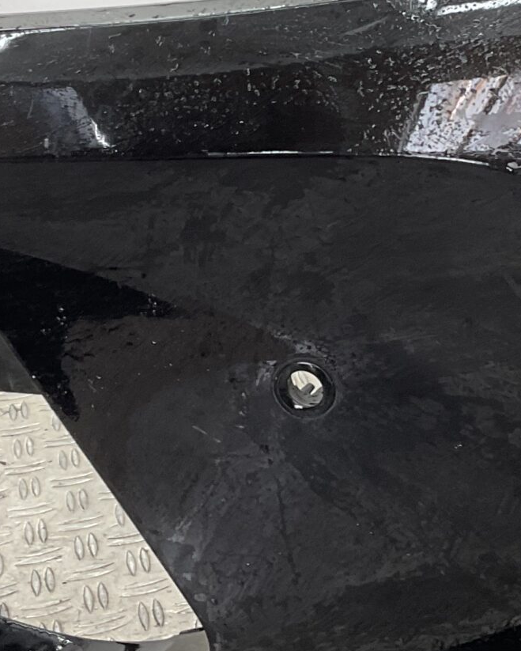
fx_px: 1695
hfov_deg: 17.4
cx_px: 362
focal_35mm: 88
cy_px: 188
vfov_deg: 21.6
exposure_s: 1/120
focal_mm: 3
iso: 32
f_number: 1.8
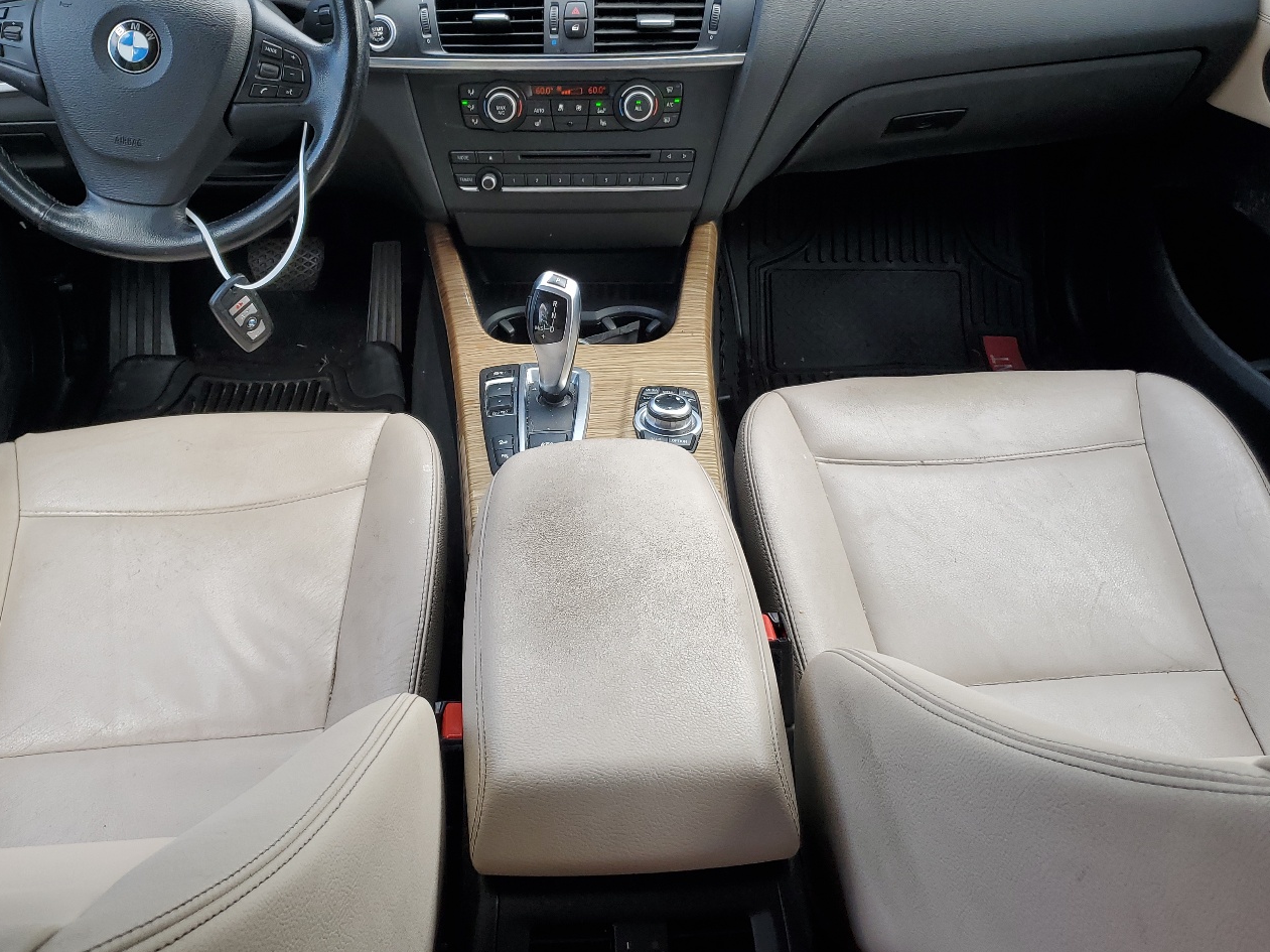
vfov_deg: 42.8
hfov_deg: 55.1
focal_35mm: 33
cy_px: 393
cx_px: 542
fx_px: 1210
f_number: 1.5
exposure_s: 1/294
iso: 50
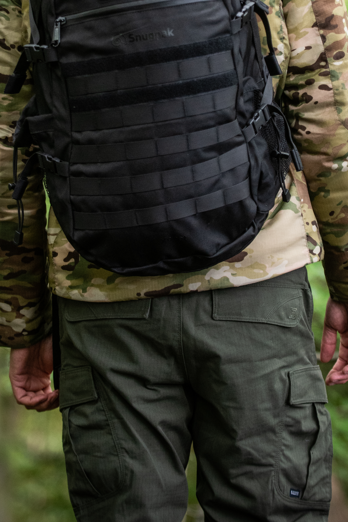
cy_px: 91
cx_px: 171
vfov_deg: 8.1
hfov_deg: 5.4
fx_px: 3668
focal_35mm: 253
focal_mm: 98
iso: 800
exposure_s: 1/160
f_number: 2.8
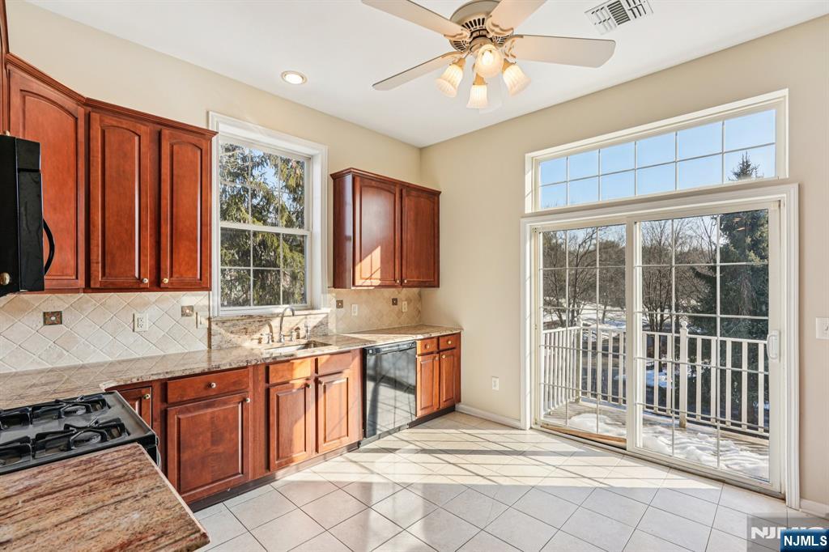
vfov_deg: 72.0
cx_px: 414
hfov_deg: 95.0
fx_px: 380
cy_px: 276
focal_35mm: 16
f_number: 9
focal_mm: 16.5
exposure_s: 1/50
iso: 100
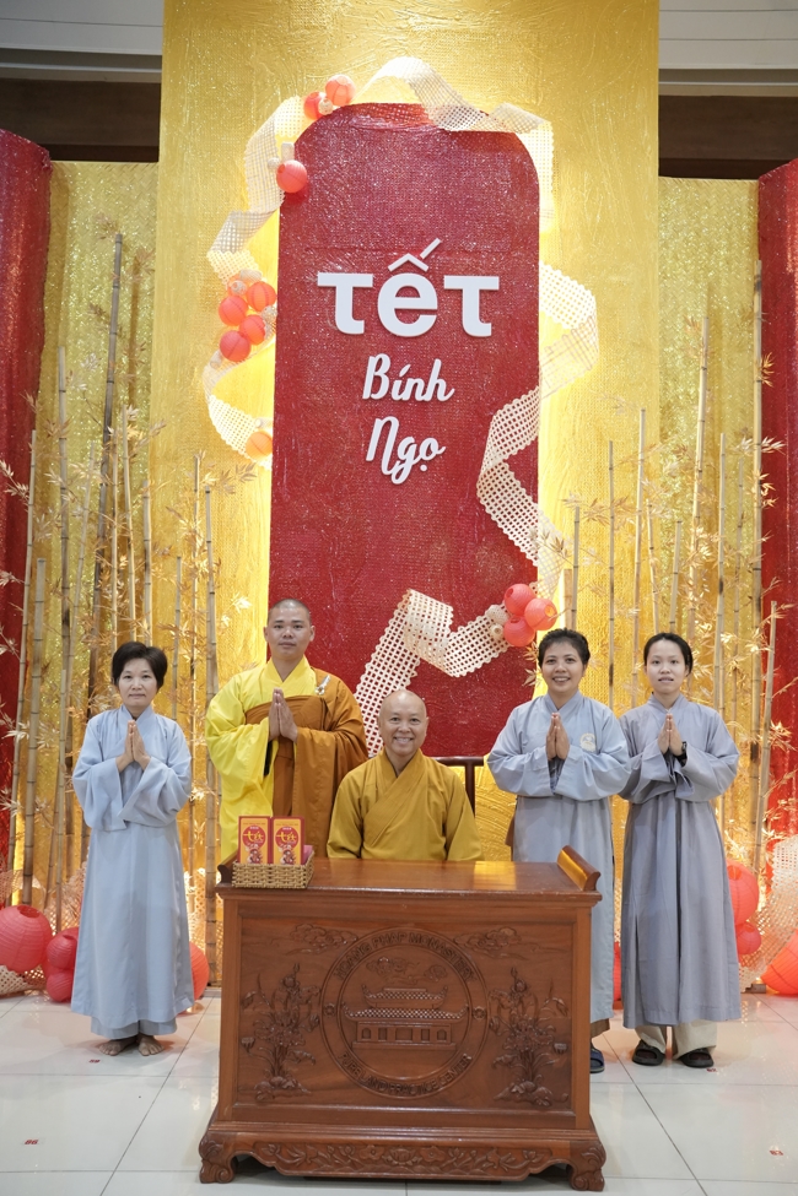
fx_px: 1164
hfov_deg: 37.9
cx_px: 399
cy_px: 598
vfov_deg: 54.4
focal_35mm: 35
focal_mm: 35
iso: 4000
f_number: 2.8
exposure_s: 1/500
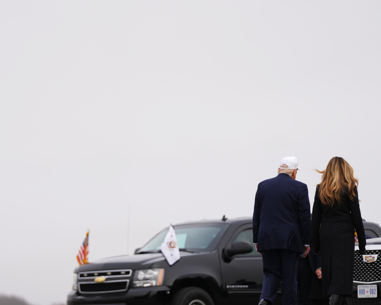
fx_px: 3011
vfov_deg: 5.8
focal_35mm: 267
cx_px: 117
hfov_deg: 7.2
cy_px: 165
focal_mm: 200
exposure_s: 1/500
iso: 50
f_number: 2.8
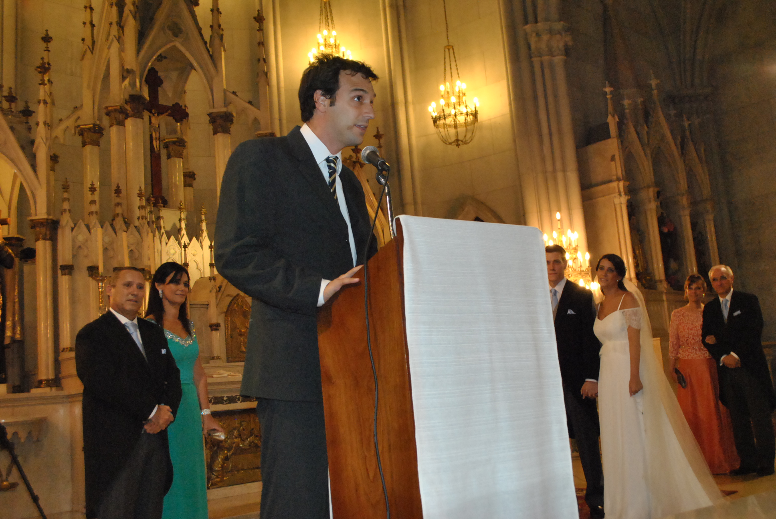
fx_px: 842
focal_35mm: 39
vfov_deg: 34.3
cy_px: 260
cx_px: 388
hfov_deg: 49.5
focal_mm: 26
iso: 1600
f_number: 5.6
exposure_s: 1/80
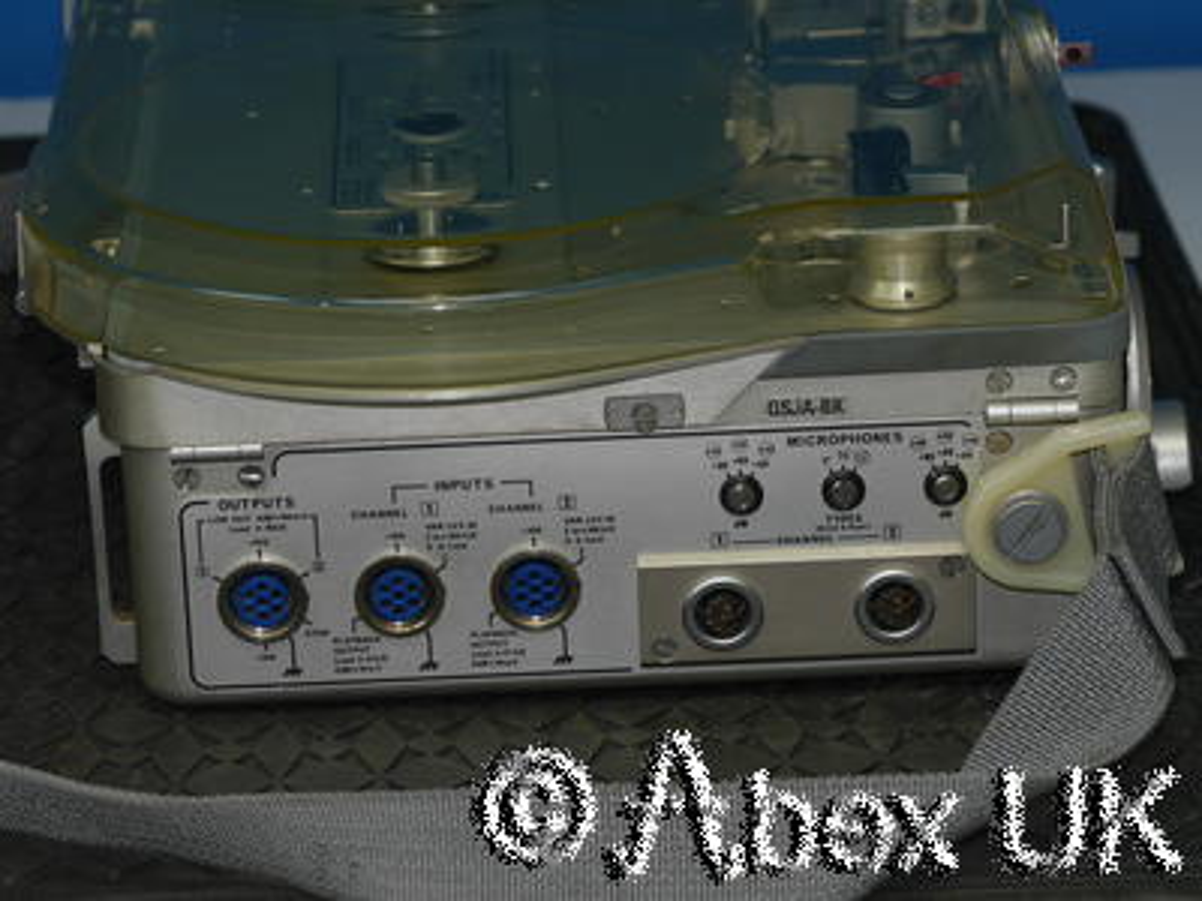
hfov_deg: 13.5
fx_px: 5070
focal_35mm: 146
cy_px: 450
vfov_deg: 10.2
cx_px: 601
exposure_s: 1/60
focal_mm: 73
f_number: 7.1
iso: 400
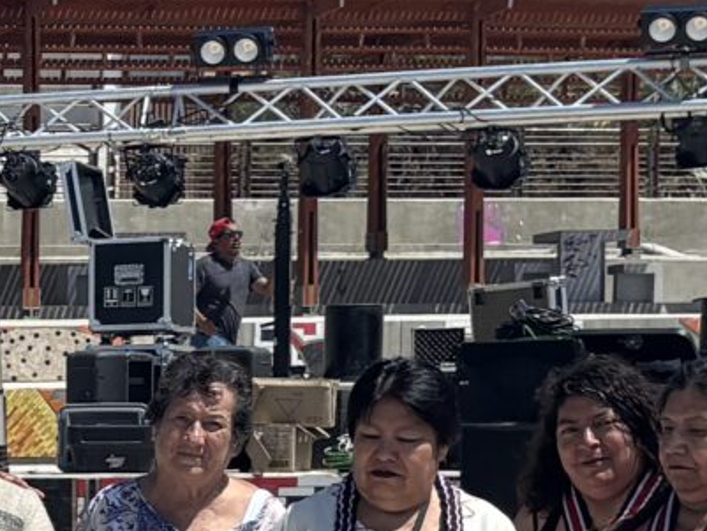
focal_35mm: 166
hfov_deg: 11.4
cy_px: 783
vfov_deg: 8.7
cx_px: -349
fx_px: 3391
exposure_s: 1/4854
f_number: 1.6
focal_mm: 5.96
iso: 50
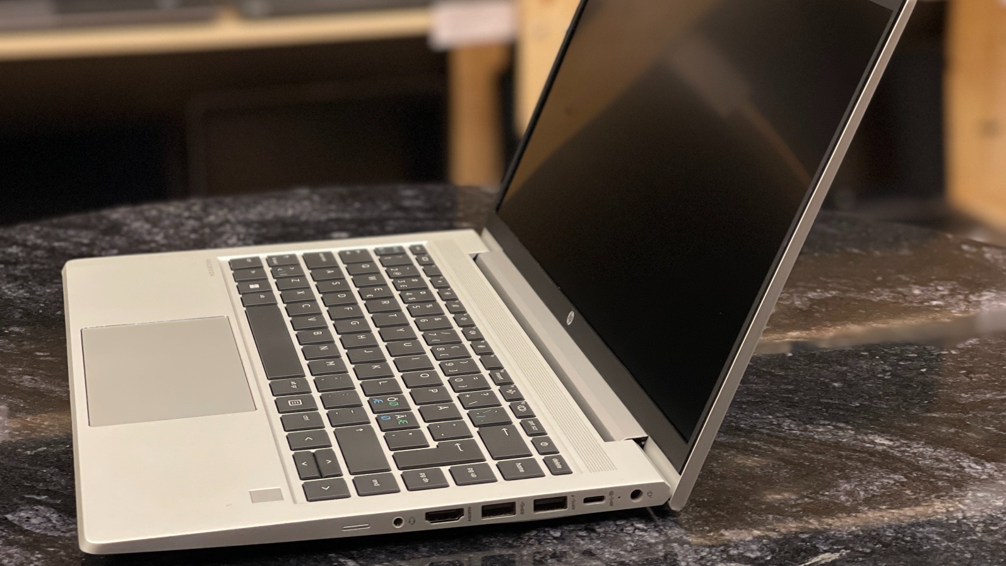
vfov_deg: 17.2
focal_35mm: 70
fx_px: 1867
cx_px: 504
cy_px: 222
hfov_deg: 30.2
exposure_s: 1/71
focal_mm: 7.5
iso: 250
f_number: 2.2
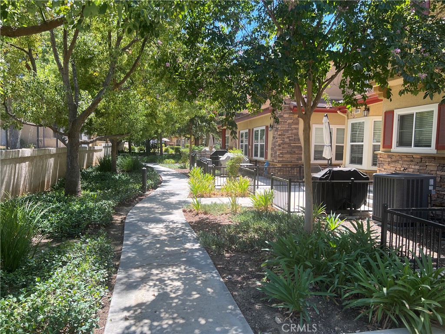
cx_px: 222
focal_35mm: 26
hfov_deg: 67.3
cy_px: 167
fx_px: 334
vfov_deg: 53.1
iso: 50
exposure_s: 1/957
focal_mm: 5.7
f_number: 1.5
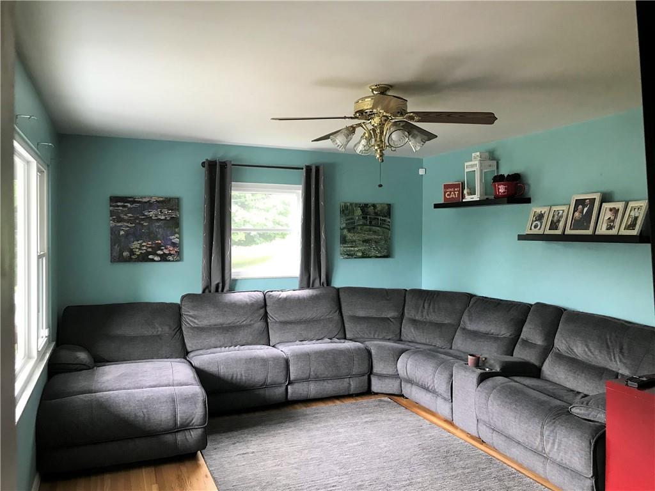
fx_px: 530
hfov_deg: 63.4
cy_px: 246
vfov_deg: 49.7
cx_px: 328
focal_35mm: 28
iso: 40
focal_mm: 3.99
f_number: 1.8
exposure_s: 1/15
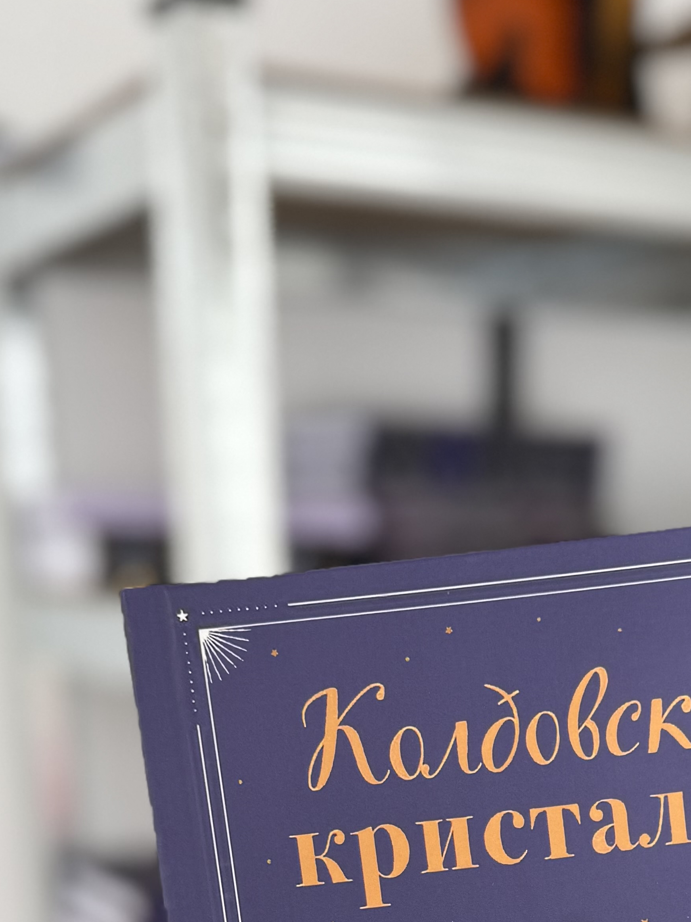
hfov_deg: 24.4
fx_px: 1570
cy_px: 1045
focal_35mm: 59
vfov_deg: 29.1
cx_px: 568
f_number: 1.78
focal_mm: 6.76
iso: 64
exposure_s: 1/164
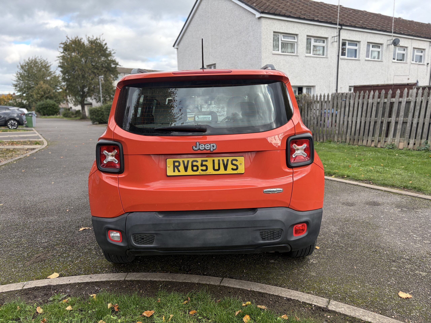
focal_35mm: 26
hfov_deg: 67.3
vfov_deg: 53.1
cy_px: 162
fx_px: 324
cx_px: 216
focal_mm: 5.96
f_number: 1.6
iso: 64
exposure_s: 1/747
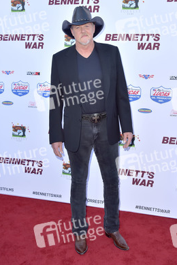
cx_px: 89
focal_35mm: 37
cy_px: 129
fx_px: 272
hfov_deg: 36.0
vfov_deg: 51.8
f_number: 7.1
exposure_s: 1/250
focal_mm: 36
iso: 320
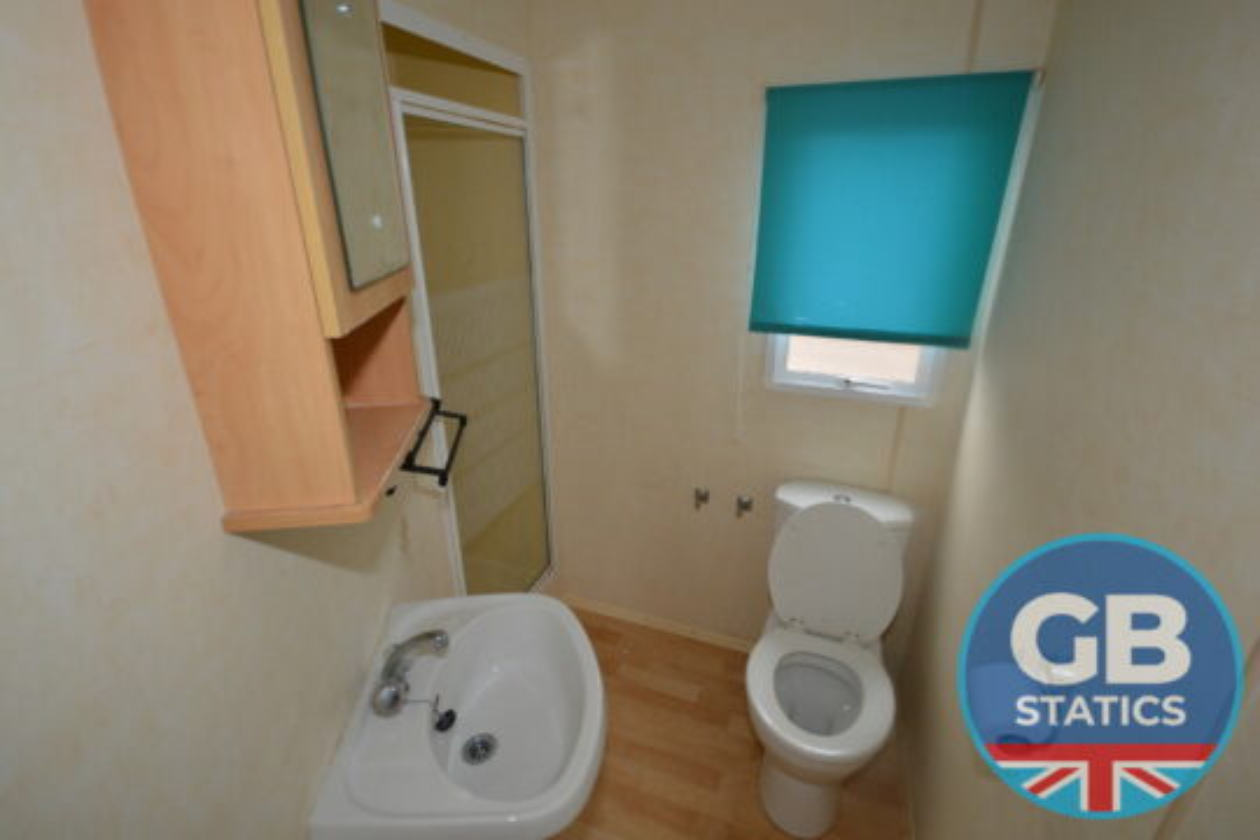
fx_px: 525
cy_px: 420
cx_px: 630
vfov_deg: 77.3
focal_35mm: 15
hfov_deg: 100.4
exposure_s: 1/60
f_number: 4
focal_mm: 10
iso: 400
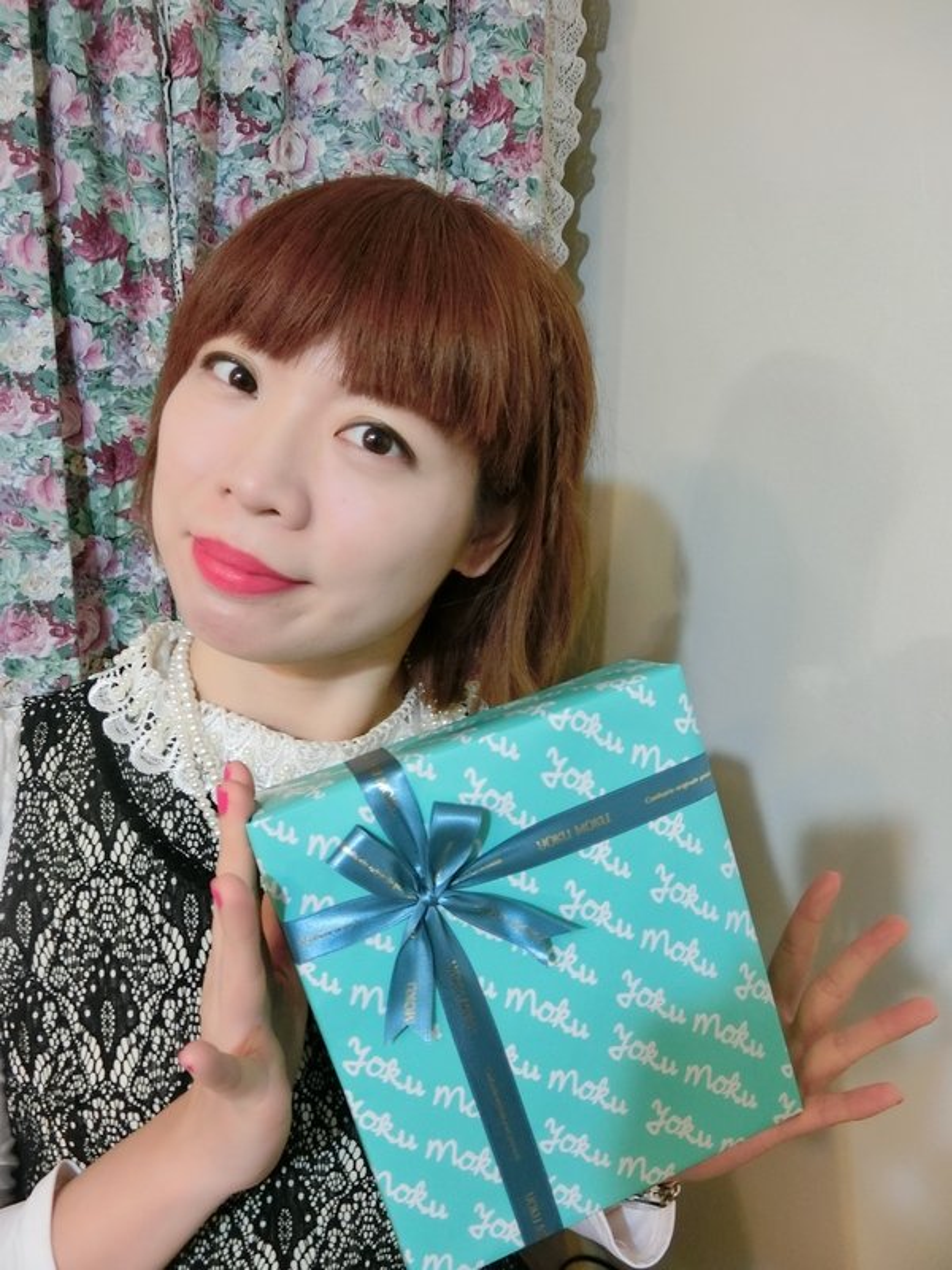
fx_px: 917
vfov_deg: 69.4
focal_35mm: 25
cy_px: 635
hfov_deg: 54.9
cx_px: 476
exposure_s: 1/30
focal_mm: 5.4
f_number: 2.8
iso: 500
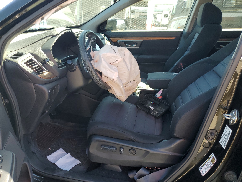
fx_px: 182
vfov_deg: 53.1
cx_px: 121
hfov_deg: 67.3
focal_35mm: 26
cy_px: 91
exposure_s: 1/270
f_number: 1.5
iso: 50
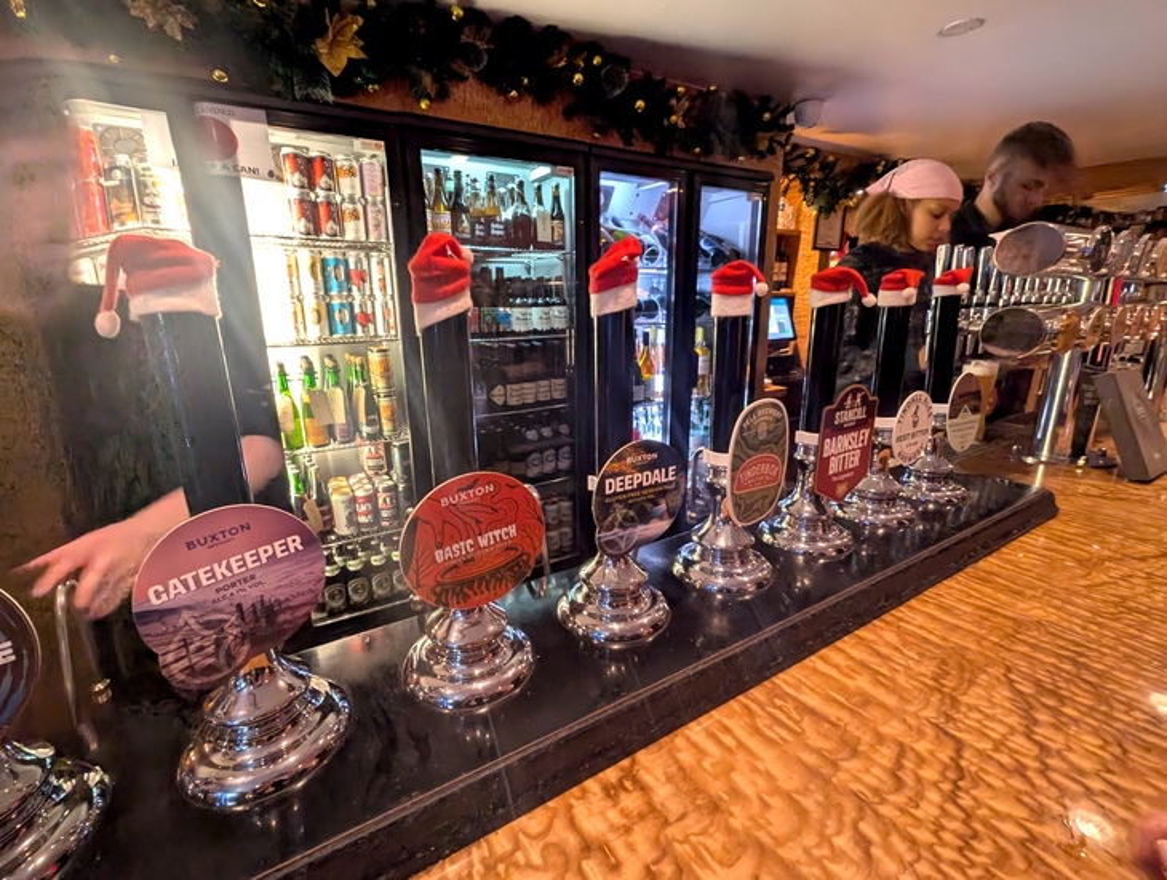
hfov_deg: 106.1
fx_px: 439
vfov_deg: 90.1
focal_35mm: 13
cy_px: 440
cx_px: 584
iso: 399
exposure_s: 1/25
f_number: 2.2
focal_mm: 1.95
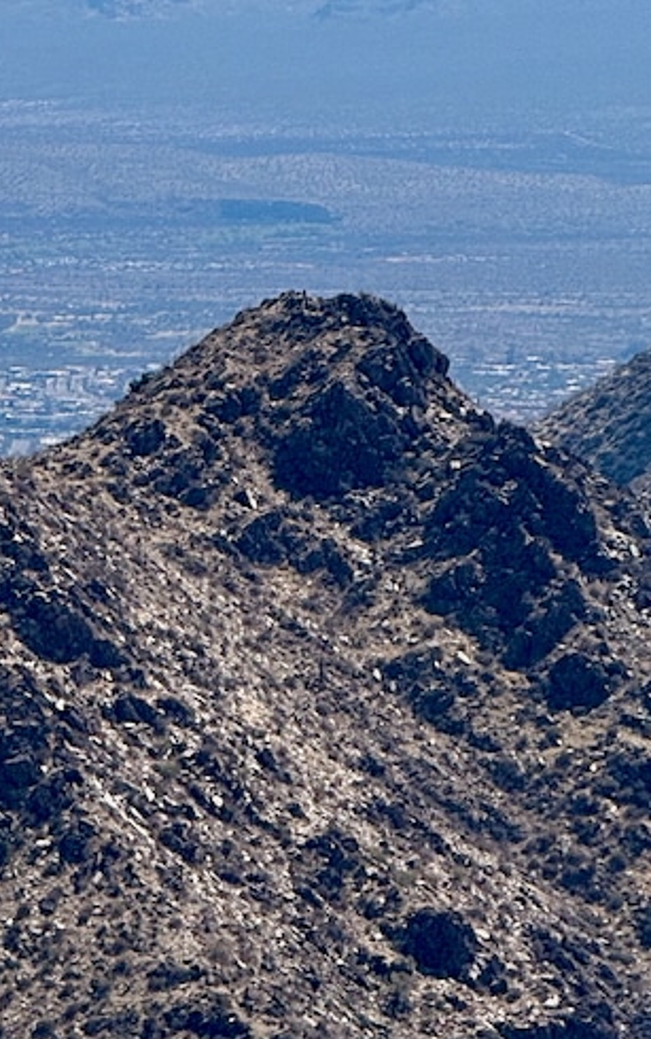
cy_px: -4
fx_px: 9408
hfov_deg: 3.9
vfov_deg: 6.3
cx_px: -218
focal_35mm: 332
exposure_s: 1/2933
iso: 50
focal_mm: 15.66
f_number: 2.8
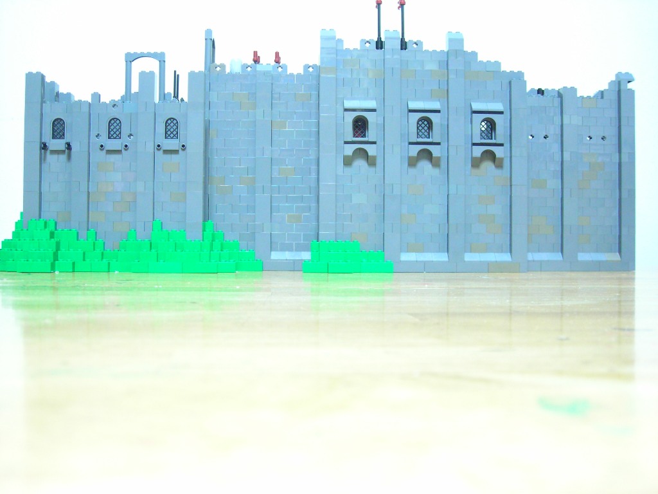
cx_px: 329
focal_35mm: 41
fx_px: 779
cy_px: 247
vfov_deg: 35.1
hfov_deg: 45.8
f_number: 3.3
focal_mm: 6.8
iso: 200
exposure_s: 1.57
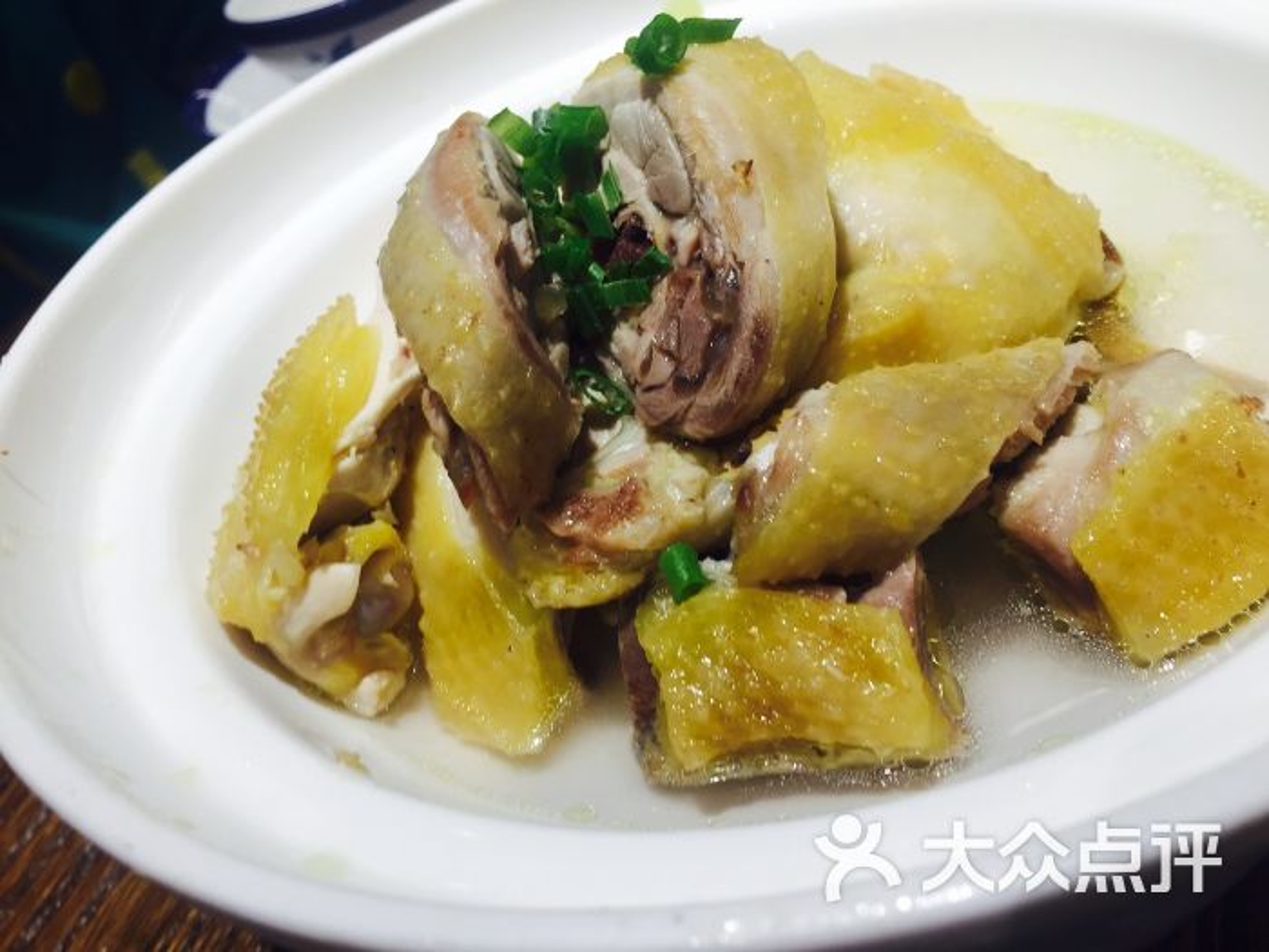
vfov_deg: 48.2
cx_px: 634
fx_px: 1063
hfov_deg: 61.7
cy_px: 476
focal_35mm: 29
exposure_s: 1/50
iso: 40
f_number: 2.2
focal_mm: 4.15
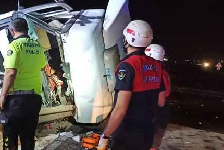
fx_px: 759
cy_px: 82
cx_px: 56
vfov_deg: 11.2
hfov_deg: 16.7
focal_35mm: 122
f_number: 4
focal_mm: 70
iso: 320
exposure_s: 1/160
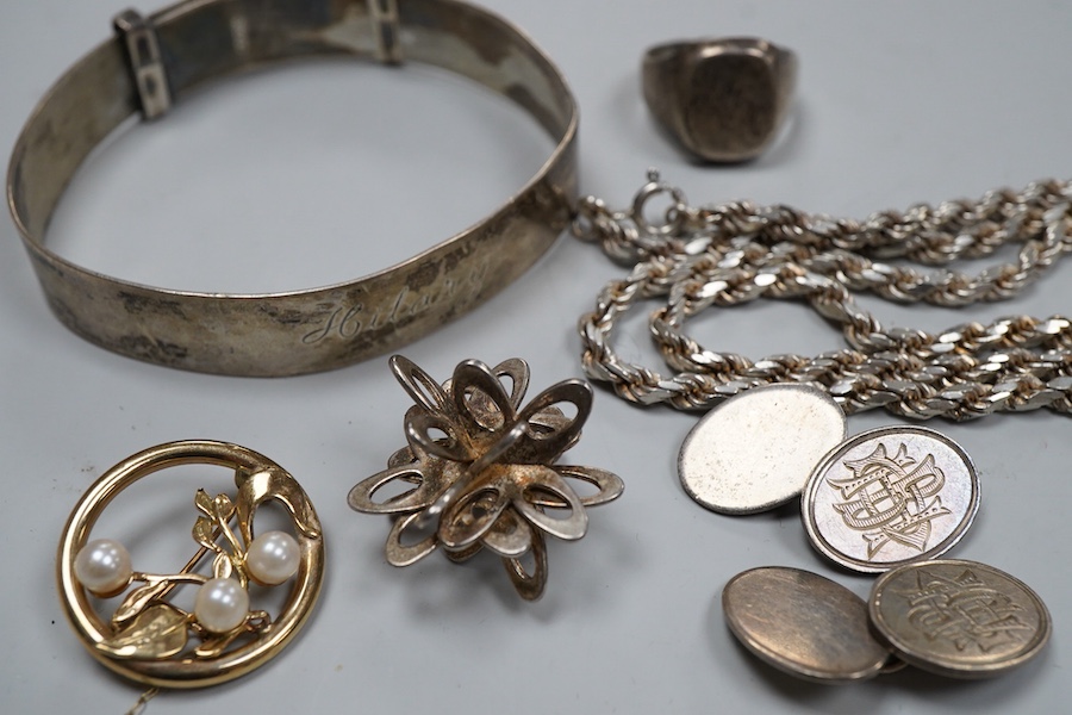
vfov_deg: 29.9
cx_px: 536
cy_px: 358
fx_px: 1340
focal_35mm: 45
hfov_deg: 43.6
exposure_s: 1/125
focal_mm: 30
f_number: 13
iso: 1000
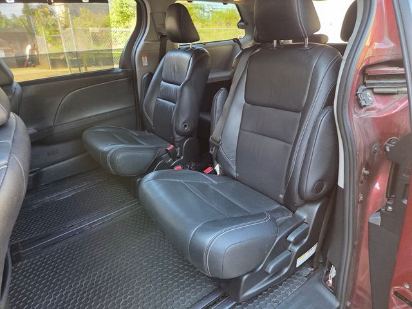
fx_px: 274
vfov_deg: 58.9
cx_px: 206
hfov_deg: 73.9
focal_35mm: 23
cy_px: 154
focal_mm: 5.4
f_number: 1.8
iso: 160
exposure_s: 1/180
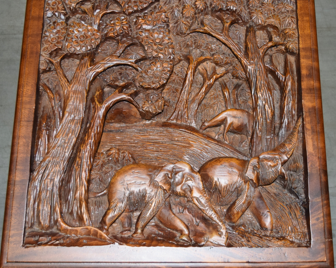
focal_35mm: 53
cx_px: 187
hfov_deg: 35.5
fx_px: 524
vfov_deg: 28.7
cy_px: 107
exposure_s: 1/60
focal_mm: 25
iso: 1000
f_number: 4
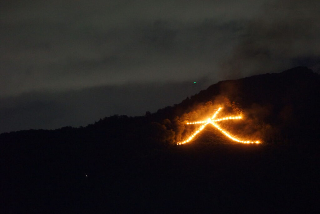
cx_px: 160
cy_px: 107
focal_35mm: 300
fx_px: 2667
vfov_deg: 4.6
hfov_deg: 6.9
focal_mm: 200
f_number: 5.6
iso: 1600
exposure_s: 1/1.6
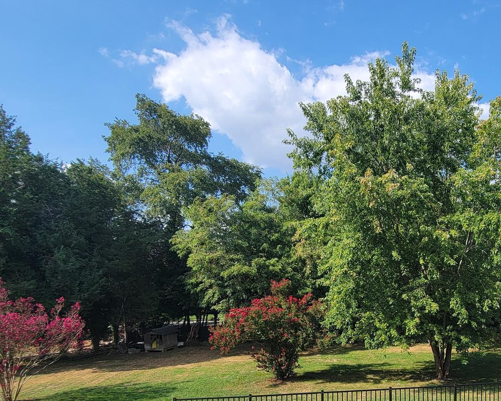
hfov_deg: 64.9
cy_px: 284
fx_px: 371
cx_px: 361
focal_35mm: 25
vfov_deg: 55.0
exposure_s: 1/1222
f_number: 2.2
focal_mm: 2.2
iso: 50
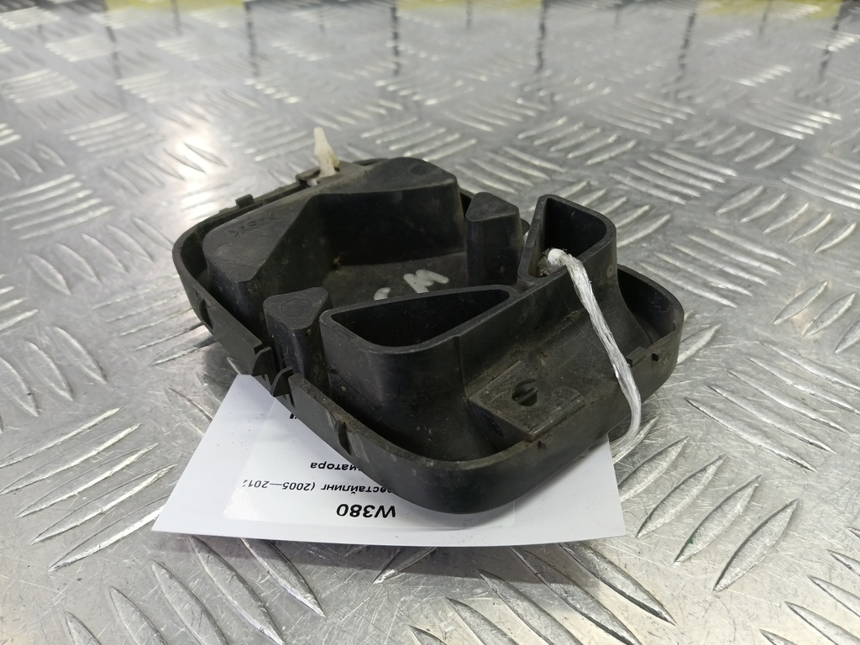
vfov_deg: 58.9
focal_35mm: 23
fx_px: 571
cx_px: 430
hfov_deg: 73.9
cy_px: 322
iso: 165
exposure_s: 1/50
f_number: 1.6
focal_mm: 4.11
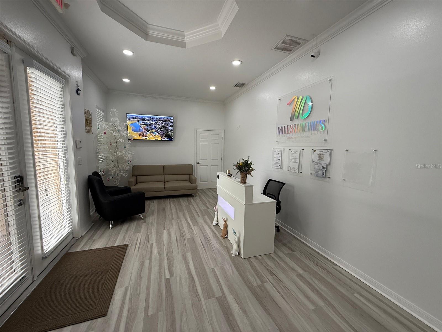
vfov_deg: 85.7
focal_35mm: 14
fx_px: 179
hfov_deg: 102.1
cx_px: 221
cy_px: 166
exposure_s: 1/90
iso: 160
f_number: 2.2
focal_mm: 2.22
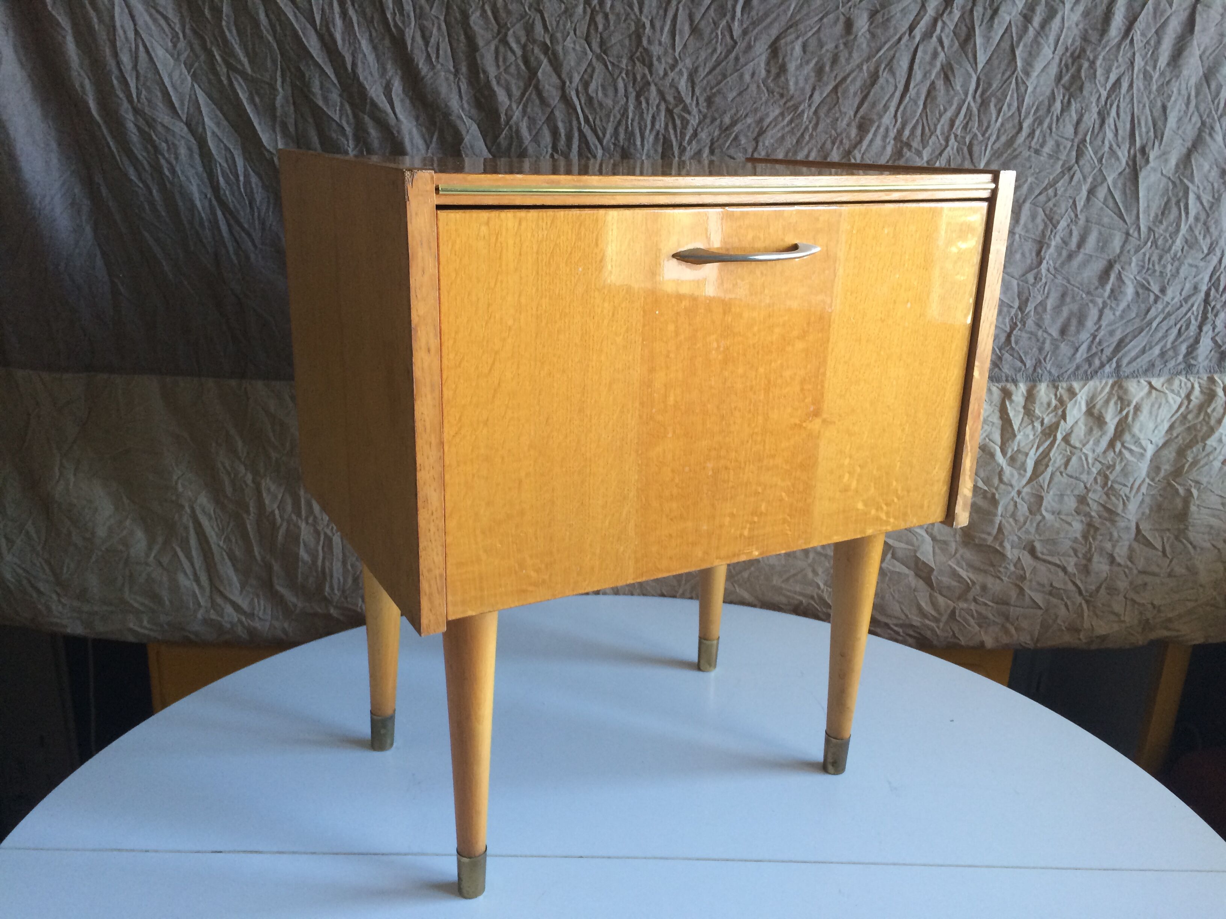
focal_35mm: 29
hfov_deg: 61.7
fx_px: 1027
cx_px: 613
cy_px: 460
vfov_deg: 48.2
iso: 125
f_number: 2.2
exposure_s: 1/33
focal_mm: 4.15
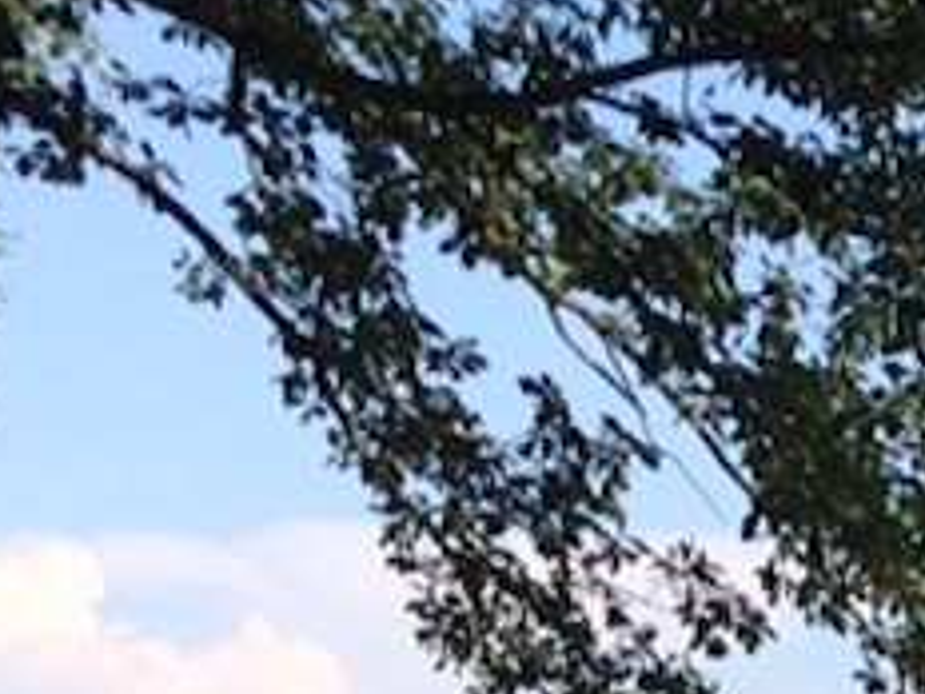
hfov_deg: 8.4
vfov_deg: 7.2
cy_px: 1324
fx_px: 5344
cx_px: 2719
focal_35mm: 200
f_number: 2.2
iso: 32
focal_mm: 4.15
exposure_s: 1/1520
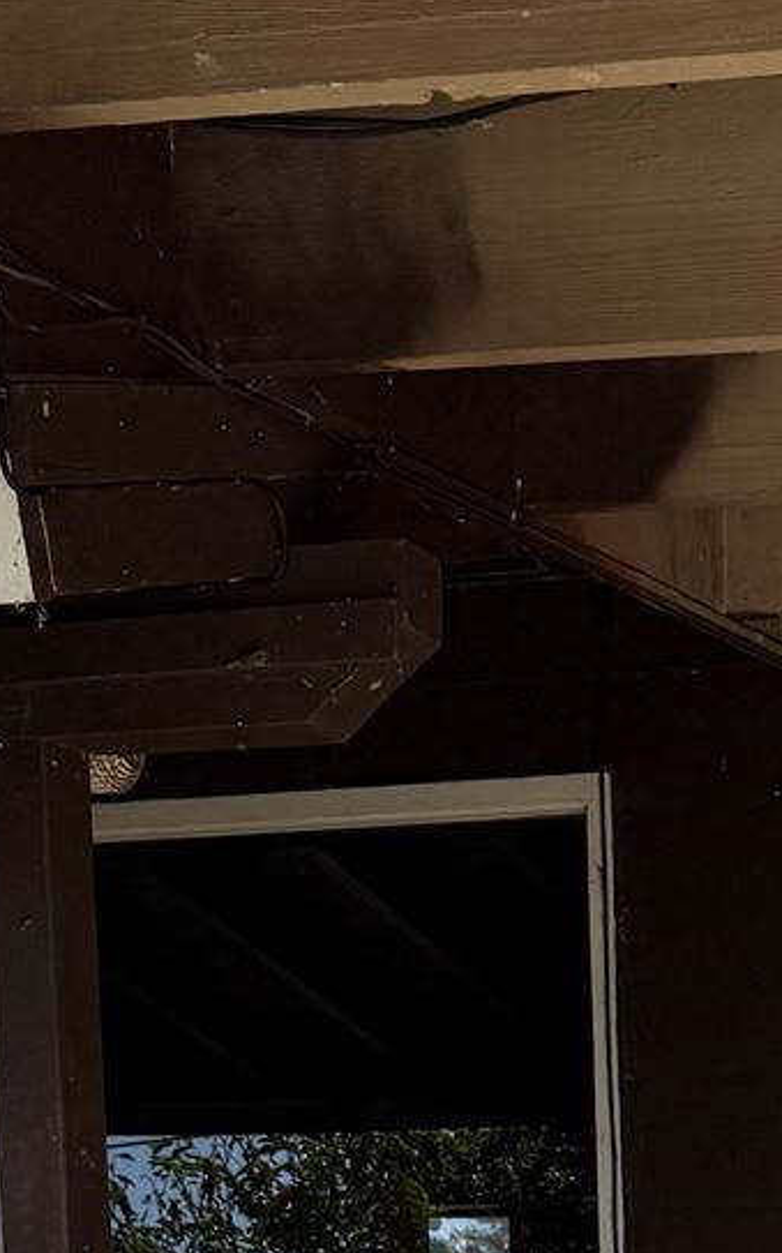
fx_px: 3686
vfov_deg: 17.3
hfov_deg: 11.6
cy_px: 1890
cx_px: 1190
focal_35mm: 108
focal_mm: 6.76
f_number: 1.78
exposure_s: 1/3953
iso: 80
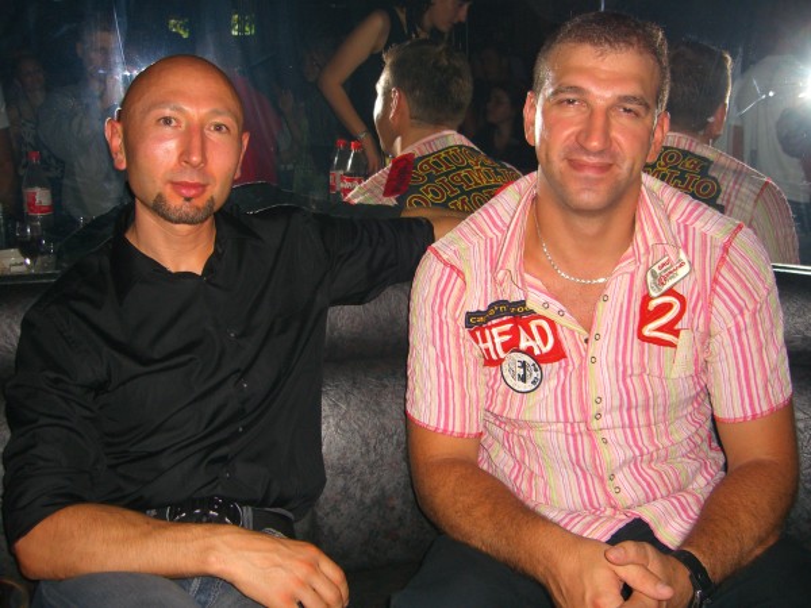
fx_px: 890
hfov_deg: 49.0
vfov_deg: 37.7
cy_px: 304
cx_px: 406
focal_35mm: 38
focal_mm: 7.9
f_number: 2.8
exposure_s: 1/60
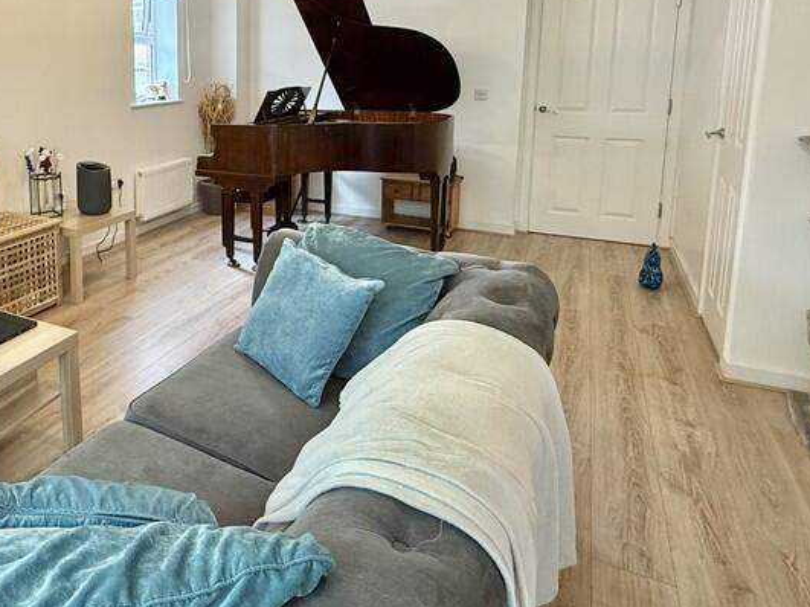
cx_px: 209
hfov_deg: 61.9
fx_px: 632
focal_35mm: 27
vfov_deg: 49.2
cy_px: 149
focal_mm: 2.22
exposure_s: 1/50
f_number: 2.2
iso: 320
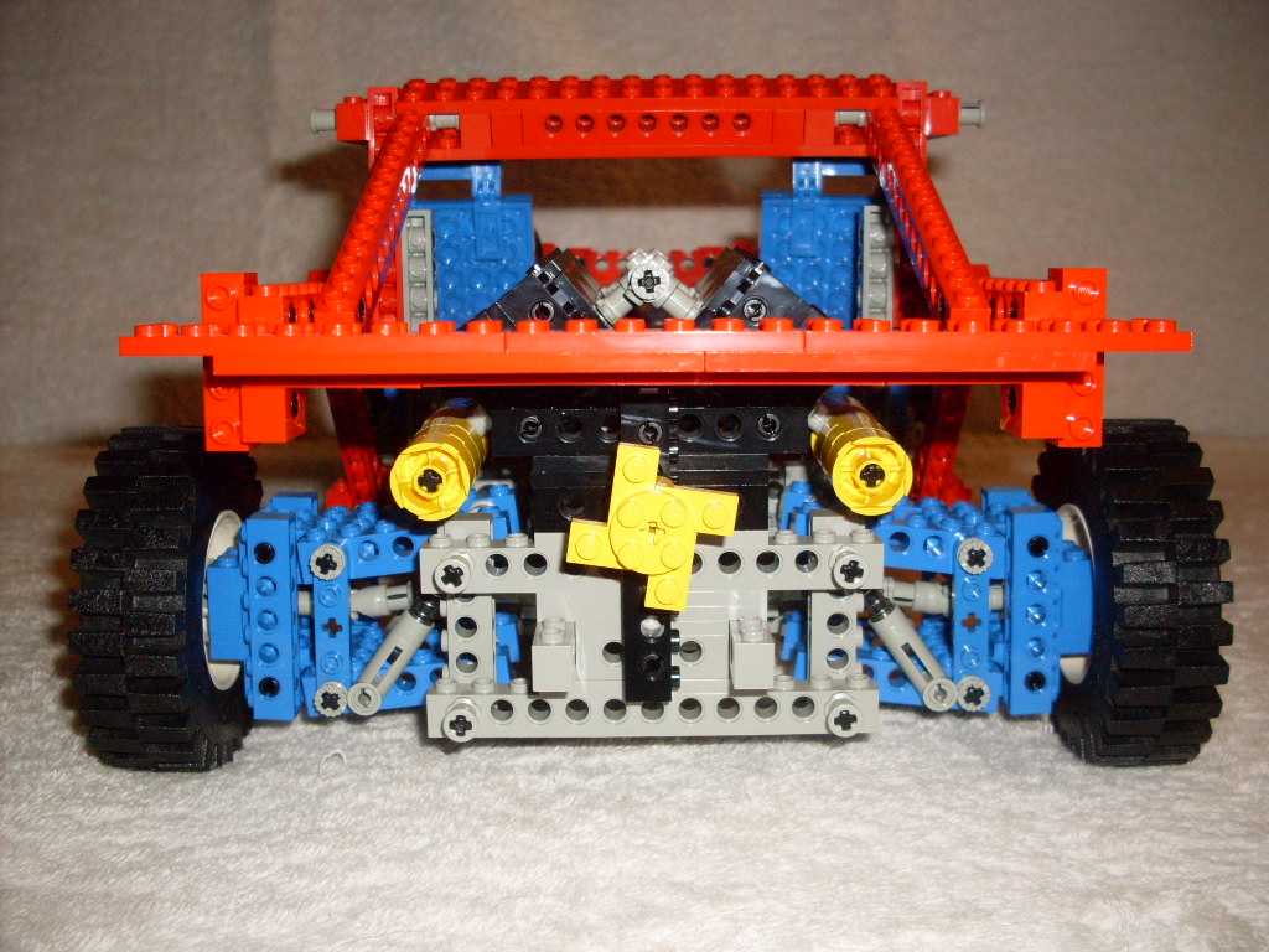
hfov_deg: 49.0
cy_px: 476
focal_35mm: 38
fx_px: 1393
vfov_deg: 37.7
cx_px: 634
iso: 100
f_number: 2.8
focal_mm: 6.3
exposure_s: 1/45
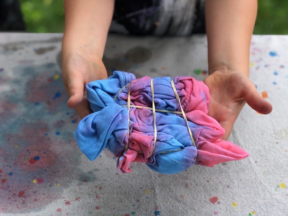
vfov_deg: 25.7
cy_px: 108
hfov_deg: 33.8
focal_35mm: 57
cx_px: 144
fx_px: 474
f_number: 2.8
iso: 20
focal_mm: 6.6
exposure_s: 1/123
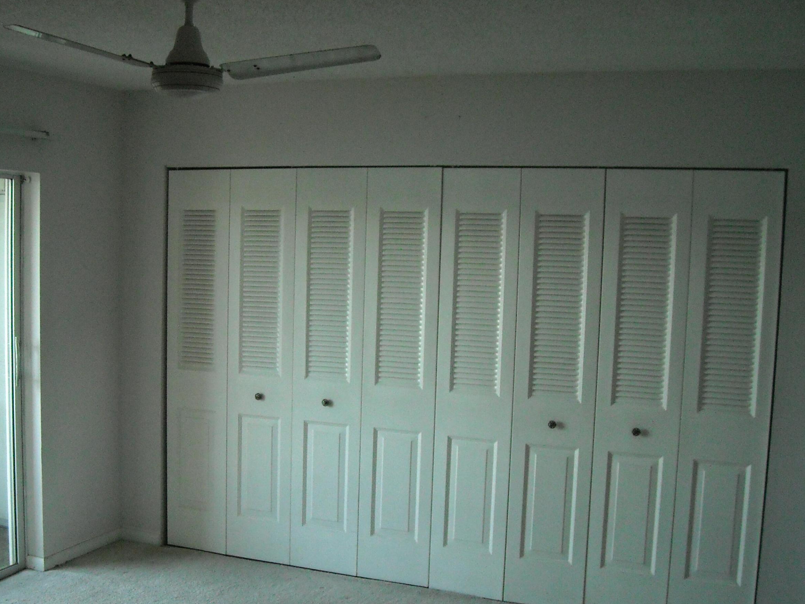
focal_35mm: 43
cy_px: 337
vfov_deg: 33.6
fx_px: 1000
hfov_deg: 43.7
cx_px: 344
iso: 400
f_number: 2.8
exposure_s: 1/40
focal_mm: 5.7
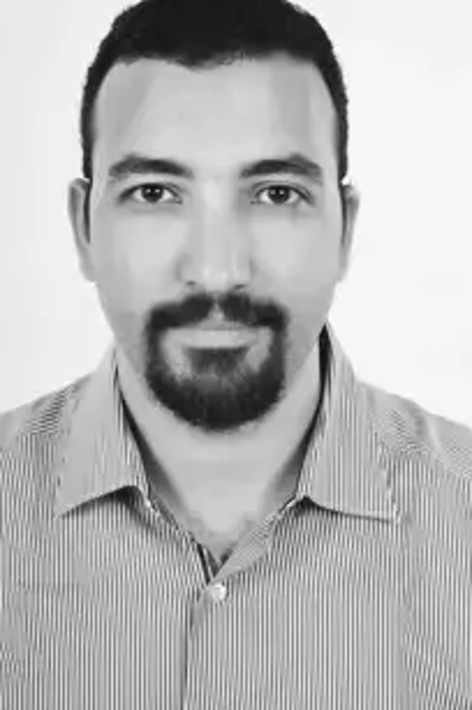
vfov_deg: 15.0
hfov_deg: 10.0
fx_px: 2700
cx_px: 215
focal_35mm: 137
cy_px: 321
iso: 200
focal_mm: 62
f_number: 5.6
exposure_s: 1/160
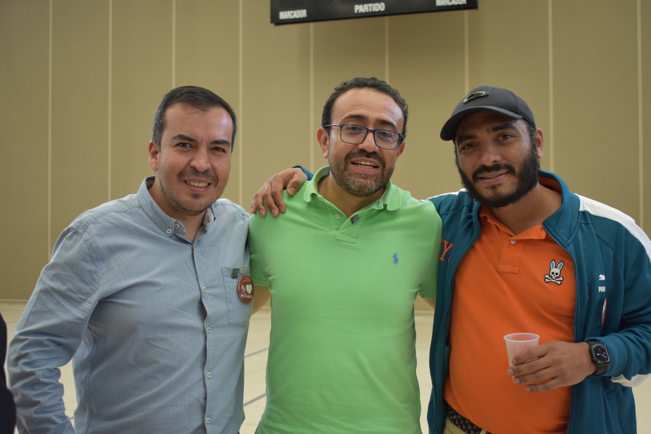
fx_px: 841
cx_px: 326
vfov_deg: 28.9
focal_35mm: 46
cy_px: 217
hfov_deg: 42.3
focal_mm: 31
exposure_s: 1/80
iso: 800
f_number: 4.2
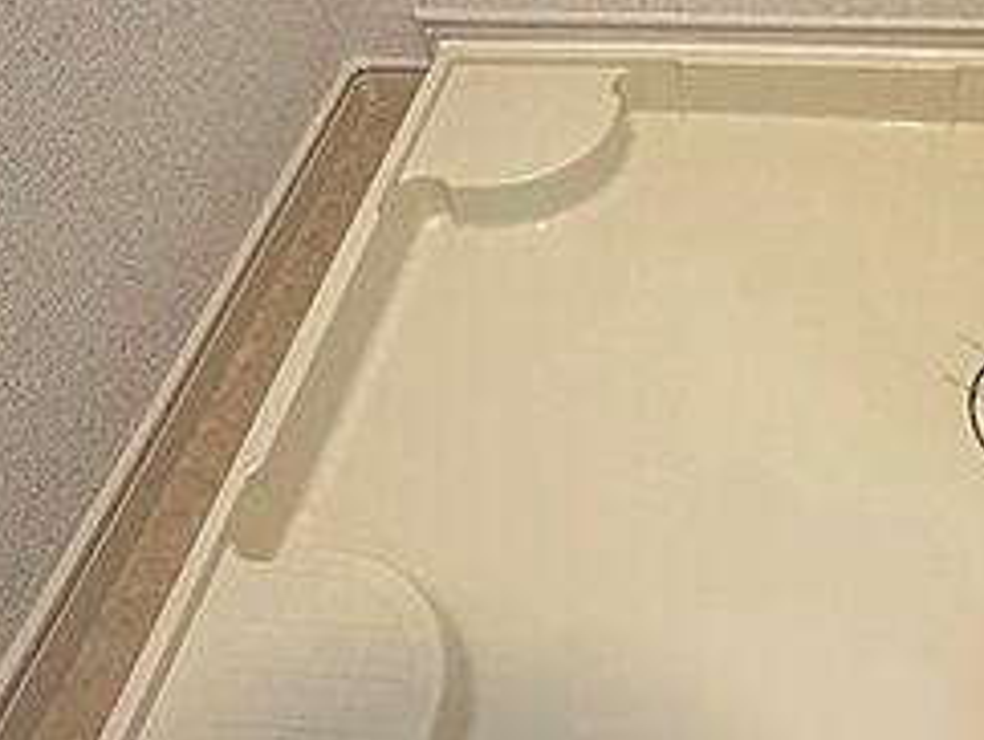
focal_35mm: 37
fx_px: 1053
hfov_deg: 47.3
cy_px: 419
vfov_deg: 38.7
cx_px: 793
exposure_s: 1/60
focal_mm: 2.22
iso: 250
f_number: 2.2
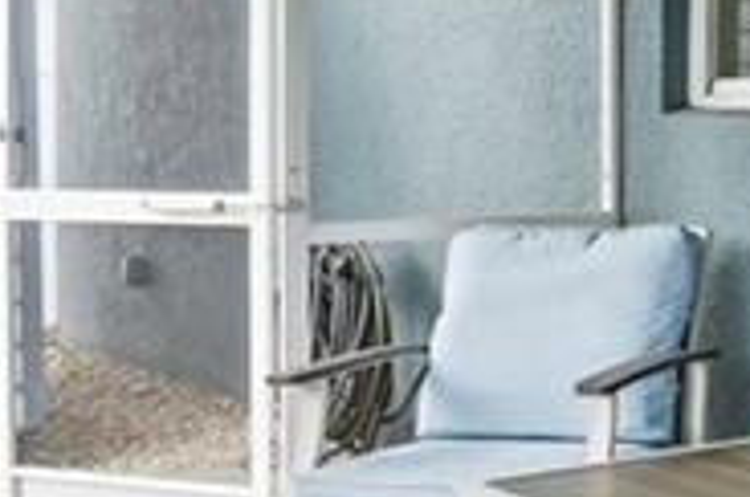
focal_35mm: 89
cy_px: 96
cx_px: 1268
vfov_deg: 15.2
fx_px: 1851
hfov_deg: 18.8
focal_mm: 16
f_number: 9
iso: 400
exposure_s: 1/320
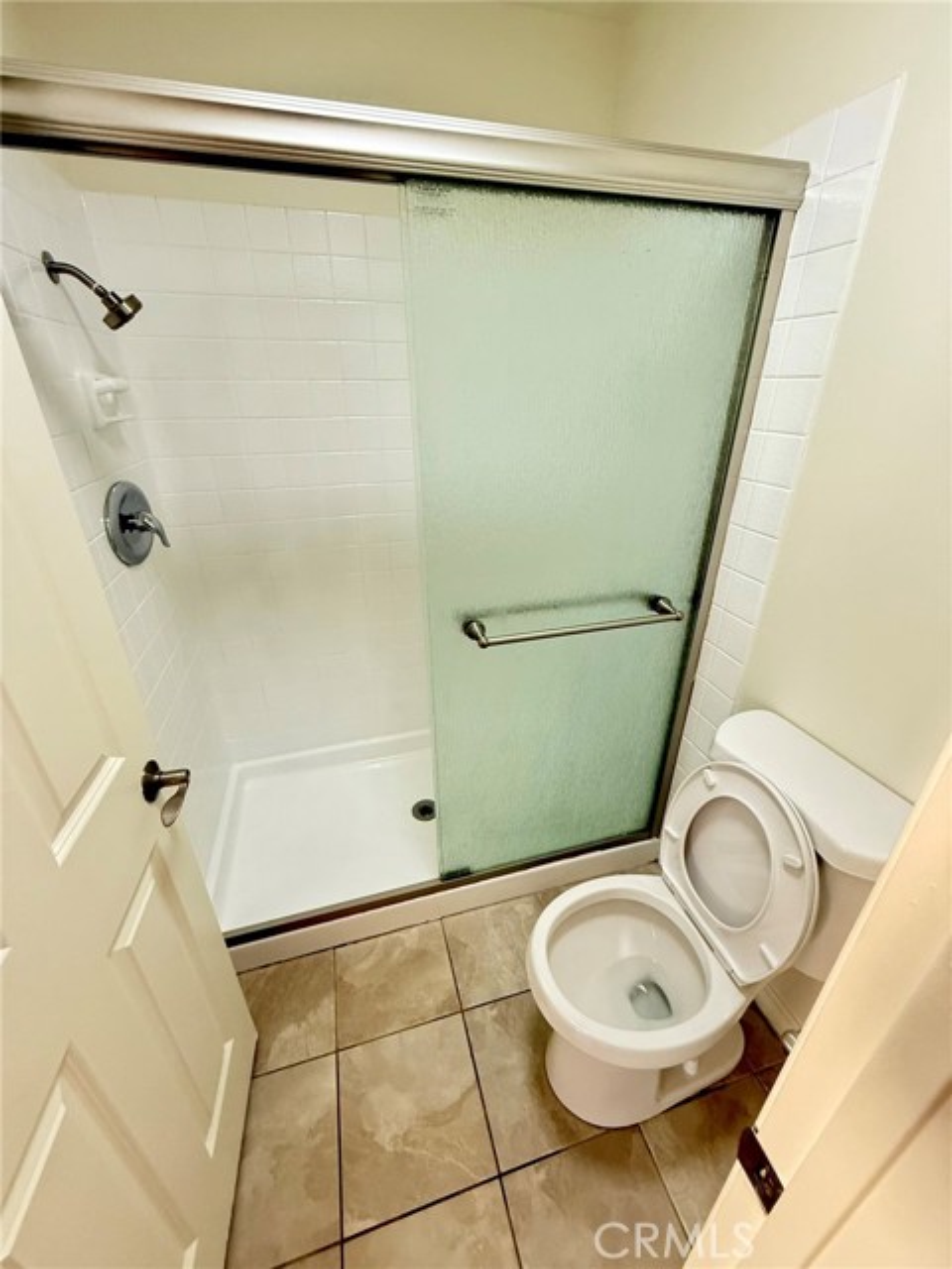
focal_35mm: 14
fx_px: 513
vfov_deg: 102.1
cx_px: 476
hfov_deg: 85.7
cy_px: 634
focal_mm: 2.22
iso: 400
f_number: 2.2
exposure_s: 1/60
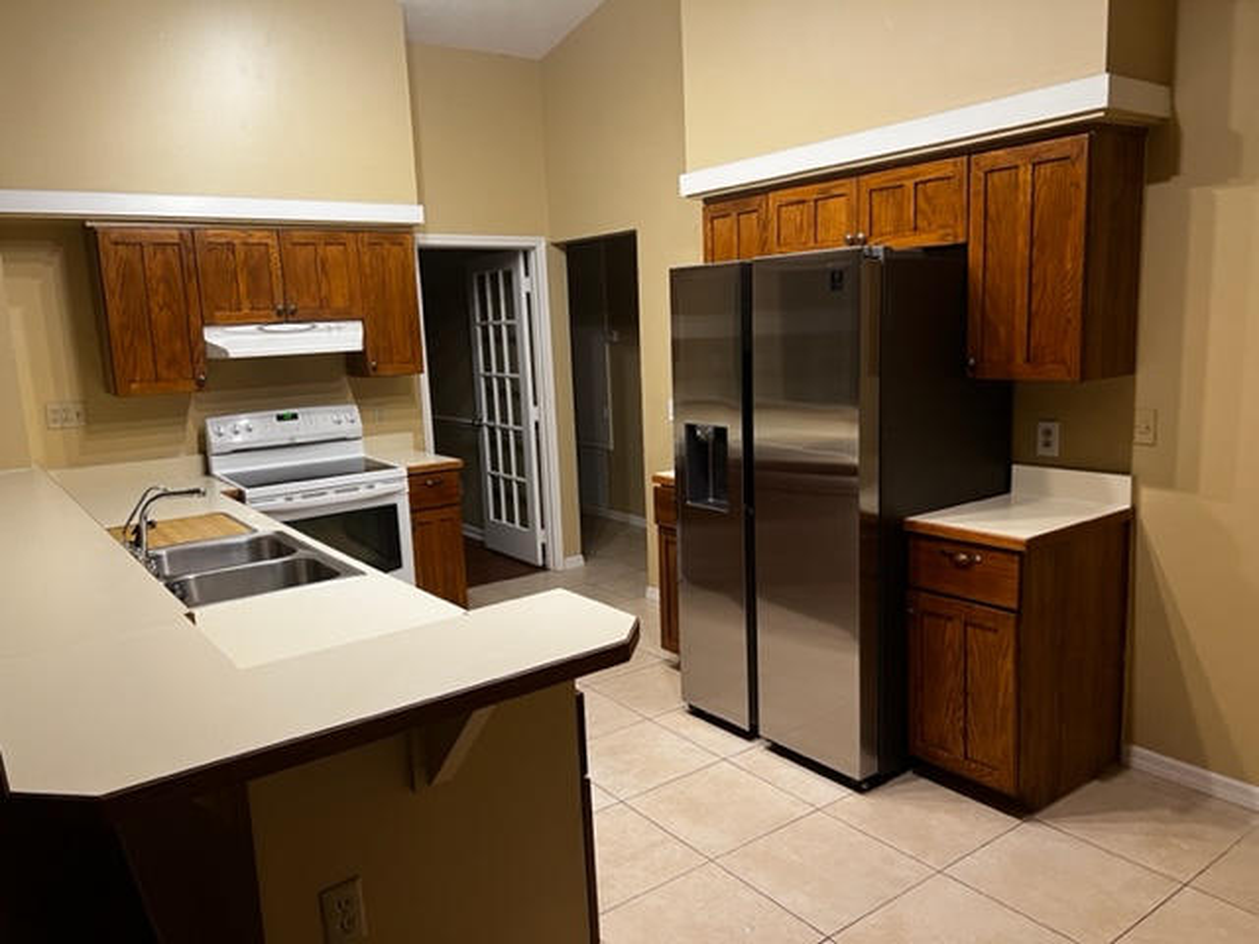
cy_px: 472
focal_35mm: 26
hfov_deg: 67.3
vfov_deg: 53.1
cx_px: 630
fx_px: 946
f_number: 1.5
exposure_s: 1/60
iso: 160
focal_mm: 5.7
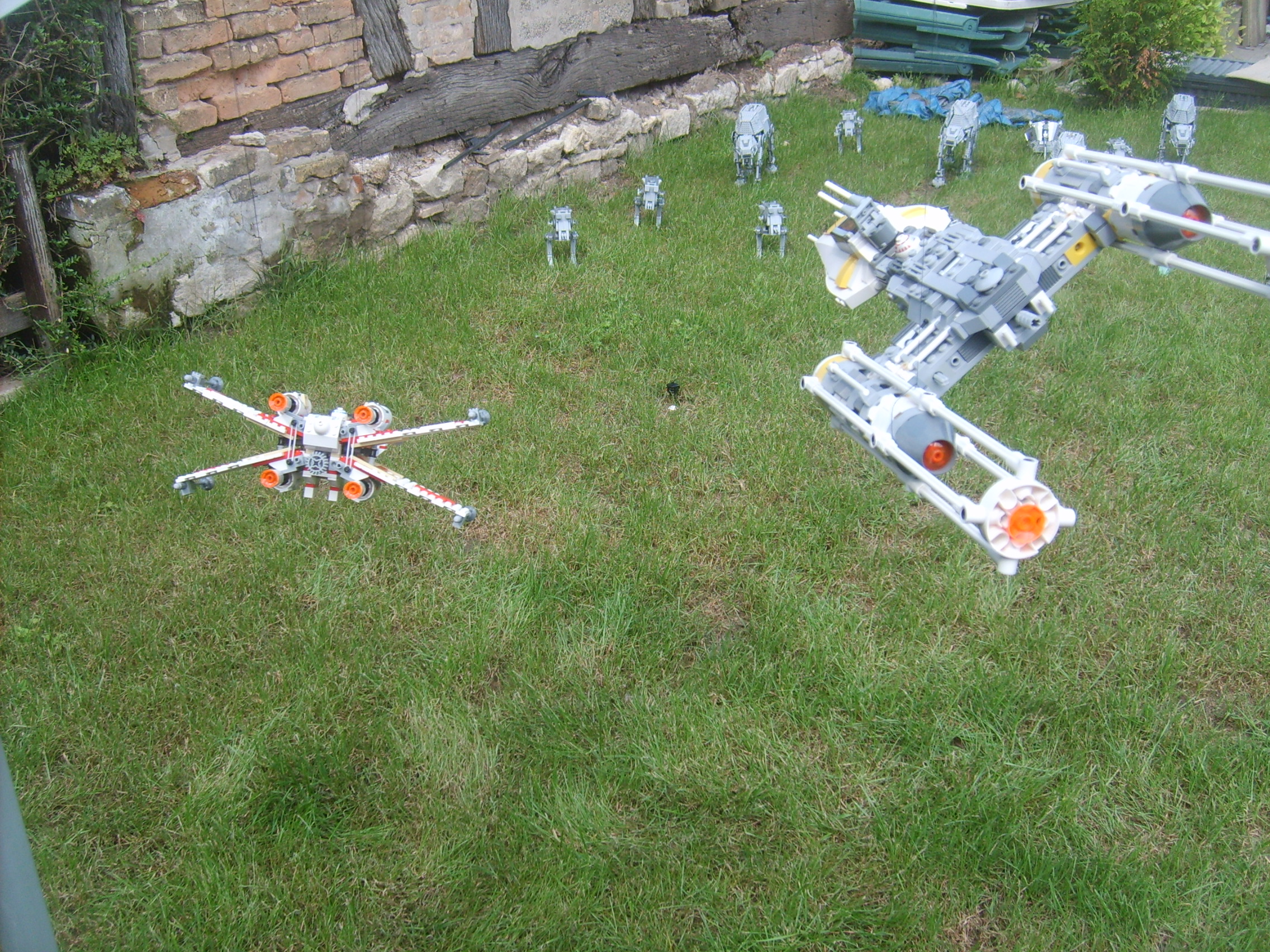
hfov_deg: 52.6
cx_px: 635
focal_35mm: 35
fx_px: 1284
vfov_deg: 40.7
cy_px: 476
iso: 50
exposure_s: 1/250
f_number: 2.8
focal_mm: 5.8
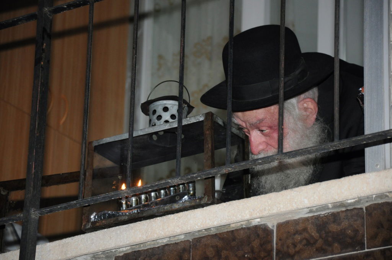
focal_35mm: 158
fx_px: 1713
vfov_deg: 8.7
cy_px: 130
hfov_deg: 13.1
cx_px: 196
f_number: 5.6
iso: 800
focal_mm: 105
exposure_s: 1/60
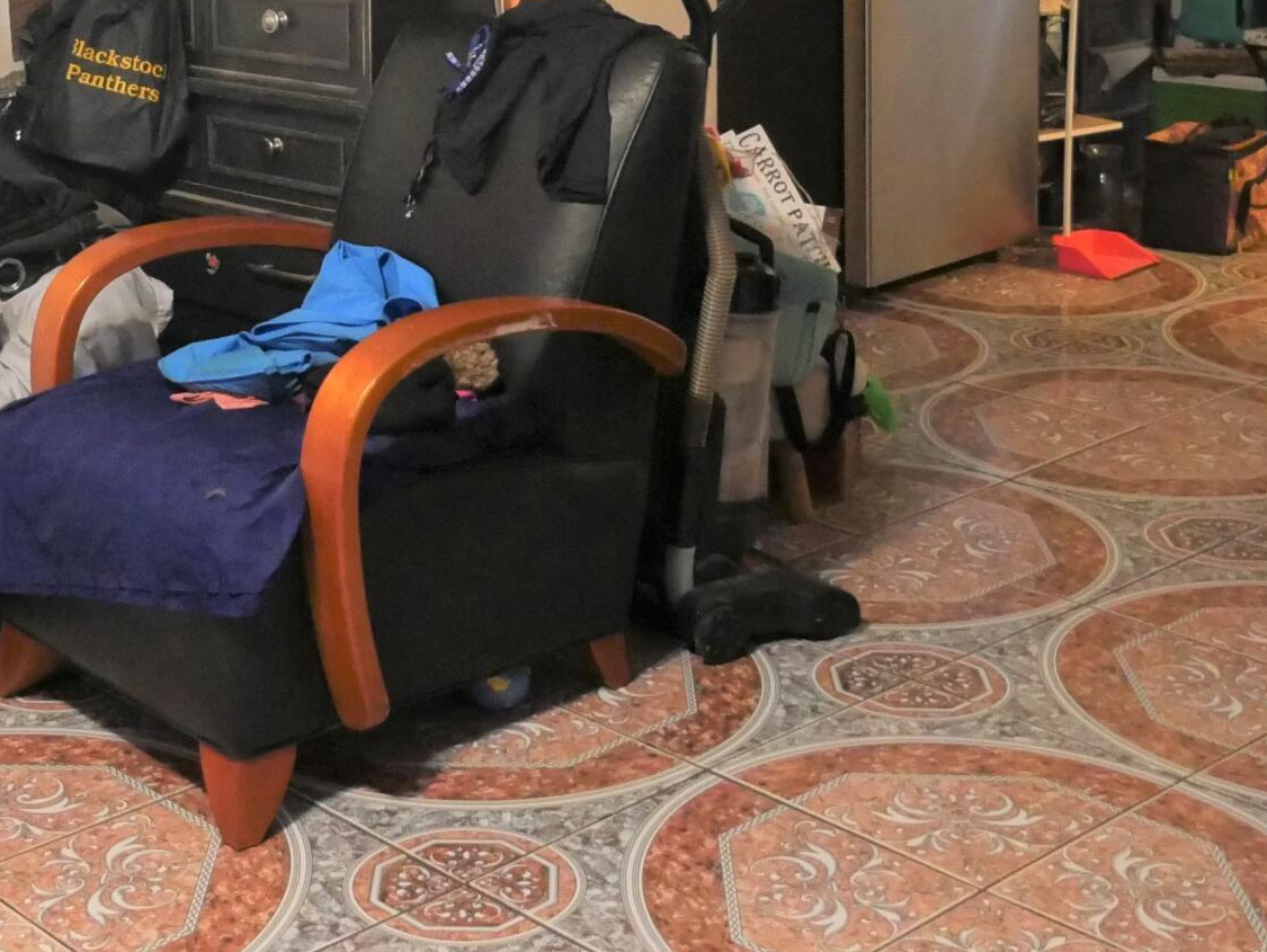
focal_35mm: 64
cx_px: 358
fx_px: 2344
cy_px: 28
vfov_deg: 22.2
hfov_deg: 29.9
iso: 3200
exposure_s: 1/50
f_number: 2.8
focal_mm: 12
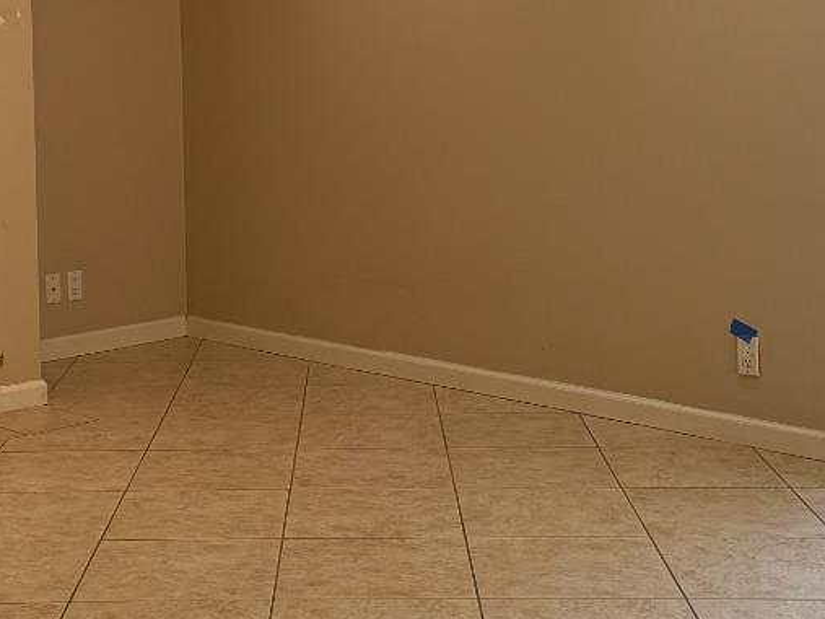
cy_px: 107
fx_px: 1692
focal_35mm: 71
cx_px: 330
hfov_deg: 27.3
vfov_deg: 20.4
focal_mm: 6.76
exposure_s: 1/171
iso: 200
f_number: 1.78
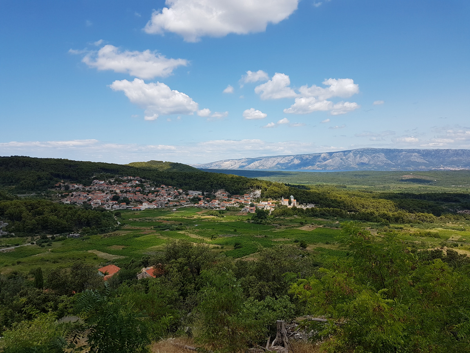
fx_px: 353
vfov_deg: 53.1
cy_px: 176
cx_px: 235
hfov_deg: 67.3
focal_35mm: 26
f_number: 1.7
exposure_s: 1/2280
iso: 40
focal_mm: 4.2
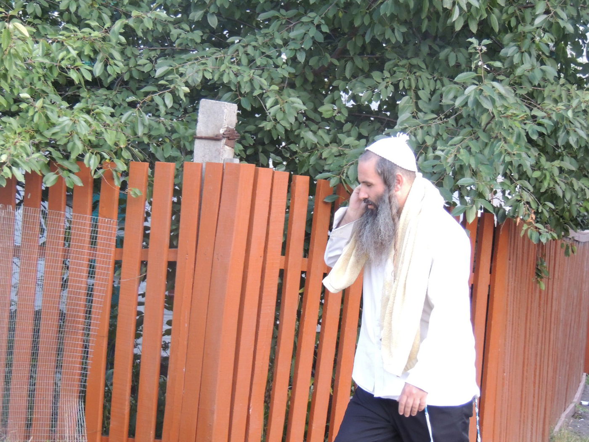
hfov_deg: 18.7
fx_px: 1787
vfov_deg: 14.1
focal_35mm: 105
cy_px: 221
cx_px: 294
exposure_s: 1/200
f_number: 4.2
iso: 640
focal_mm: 18.7
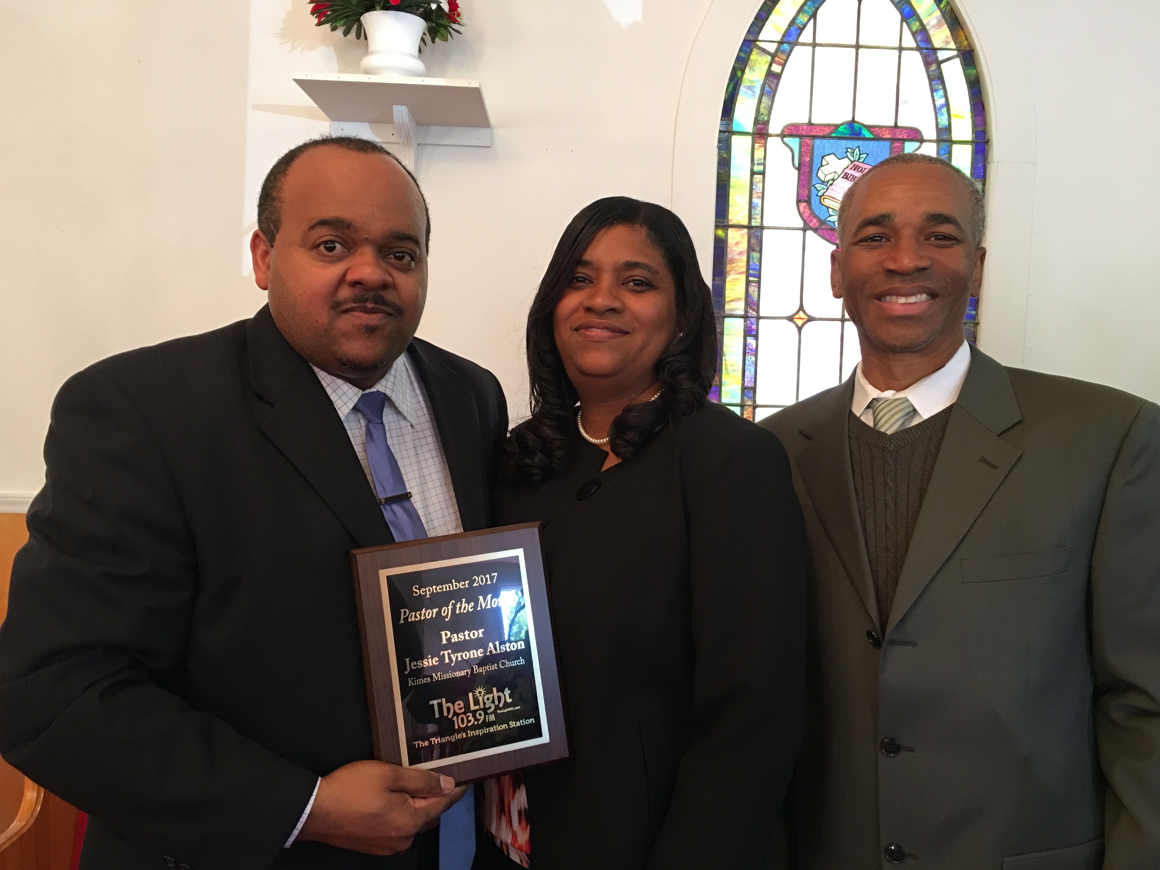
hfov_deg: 61.7
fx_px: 972
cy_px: 435
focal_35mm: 29
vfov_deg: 48.2
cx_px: 580
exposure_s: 1/15
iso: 64
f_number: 2.2
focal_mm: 4.15
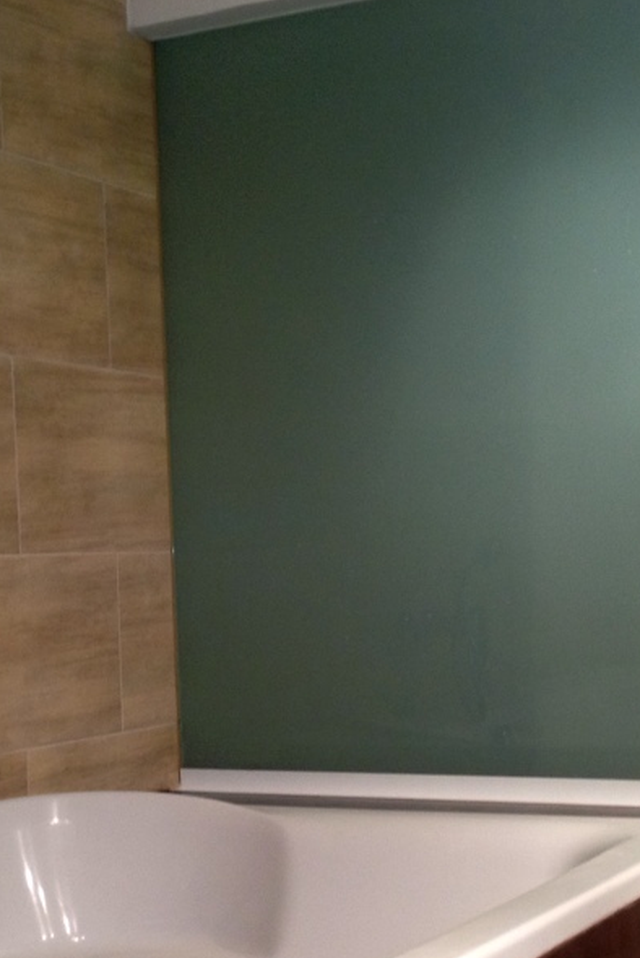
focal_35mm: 74
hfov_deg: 18.4
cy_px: 700
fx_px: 1971
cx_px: 255
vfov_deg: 27.0
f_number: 2.4
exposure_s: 1/20
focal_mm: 4.28
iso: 100
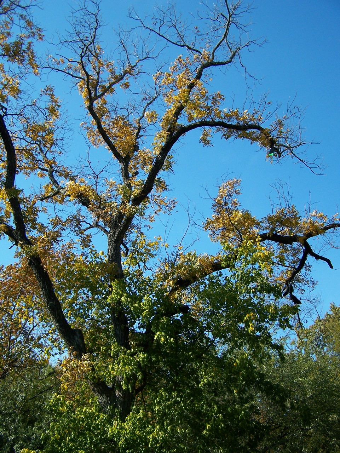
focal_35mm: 38
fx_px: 497
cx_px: 170
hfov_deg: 37.7
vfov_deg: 49.0
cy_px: 226
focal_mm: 6.3
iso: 80
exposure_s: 1/1000
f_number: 2.8
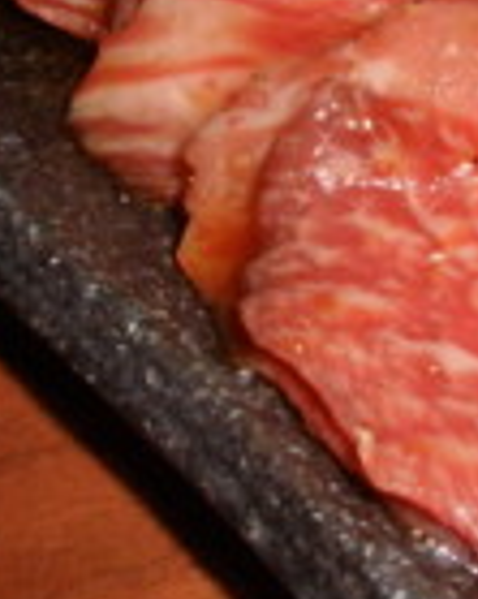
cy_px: 78
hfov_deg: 12.7
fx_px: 2071
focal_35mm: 117
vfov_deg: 16.3
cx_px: 629
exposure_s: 1/30
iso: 200
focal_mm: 6.6
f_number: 10
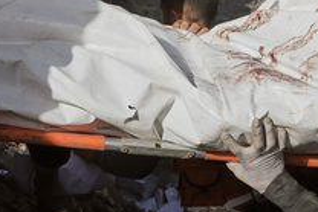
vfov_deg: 11.5
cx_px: 162
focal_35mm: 118
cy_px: -5
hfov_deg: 17.3
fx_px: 1043
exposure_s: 1/2000
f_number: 4
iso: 100
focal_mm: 24
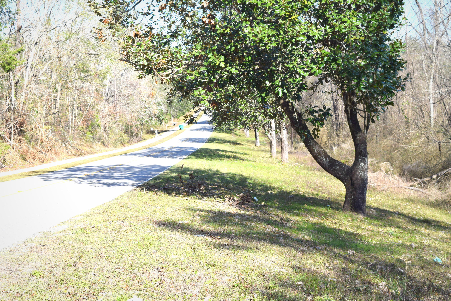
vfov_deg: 21.6
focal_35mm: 63
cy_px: 150
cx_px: 226
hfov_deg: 31.9
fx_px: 789
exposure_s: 1/400
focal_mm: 42
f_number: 10
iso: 200
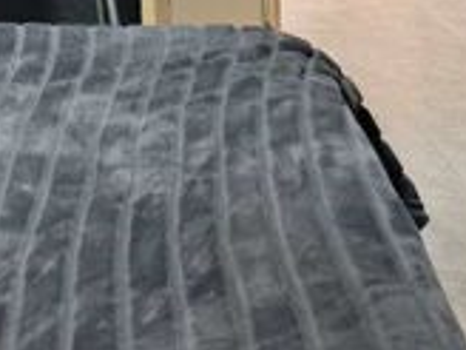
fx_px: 1333
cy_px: -304
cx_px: -311
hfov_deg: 17.1
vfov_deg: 13.3
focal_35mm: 99
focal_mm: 6.3
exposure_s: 1/50
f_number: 1.7
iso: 1250
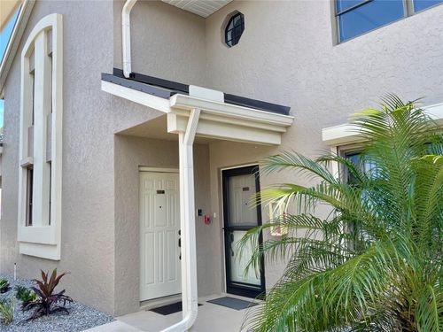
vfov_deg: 53.1
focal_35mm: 26
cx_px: 222
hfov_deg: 67.3
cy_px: 166
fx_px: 333
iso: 32
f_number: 1.6
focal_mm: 4.2
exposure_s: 1/342
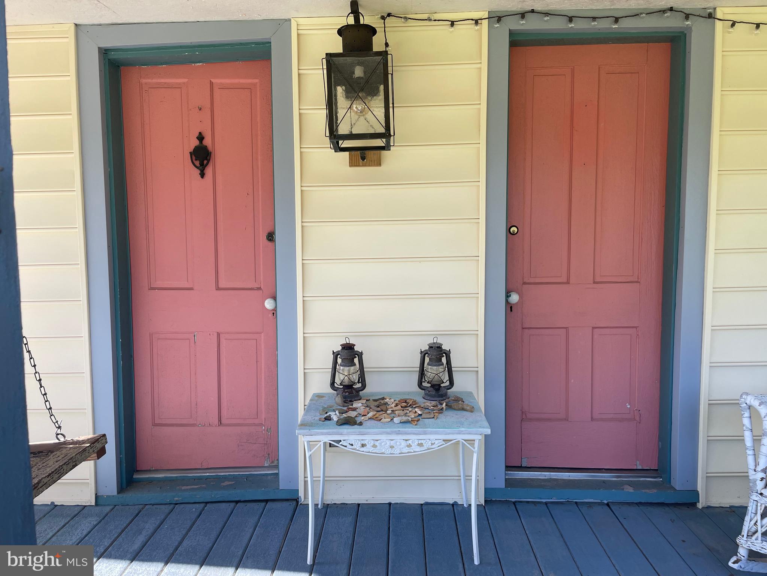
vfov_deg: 53.1
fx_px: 576
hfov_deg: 67.3
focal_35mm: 26
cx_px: 384
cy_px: 288
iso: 32
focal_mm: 4.2
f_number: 1.6
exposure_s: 1/238
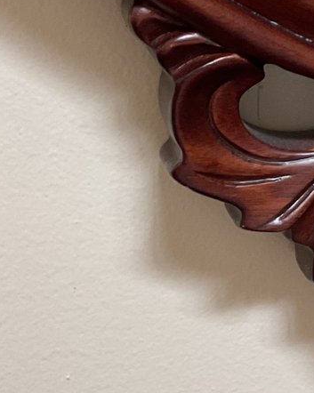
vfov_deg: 19.7
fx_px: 1128
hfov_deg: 14.1
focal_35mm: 97
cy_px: 122
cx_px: 565
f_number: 1.8
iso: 64
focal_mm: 3
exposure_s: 1/50
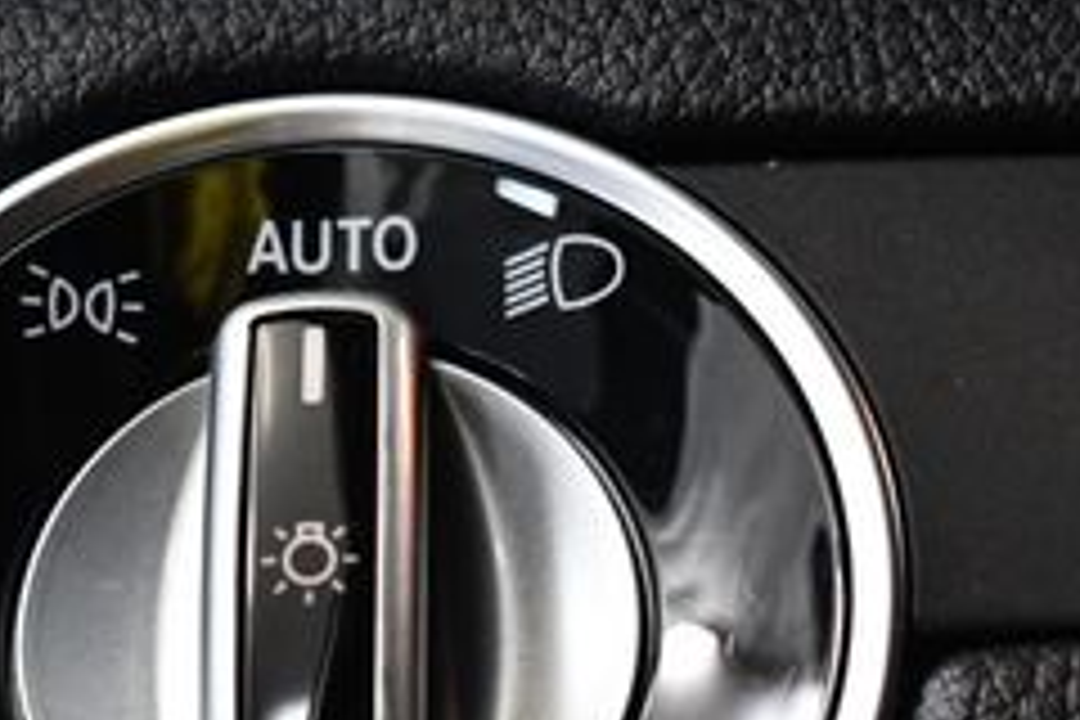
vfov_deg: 8.0
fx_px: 5130
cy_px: 549
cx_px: 302
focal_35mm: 171
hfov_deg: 12.0
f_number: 4.5
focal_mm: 32
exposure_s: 1/125
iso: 3200
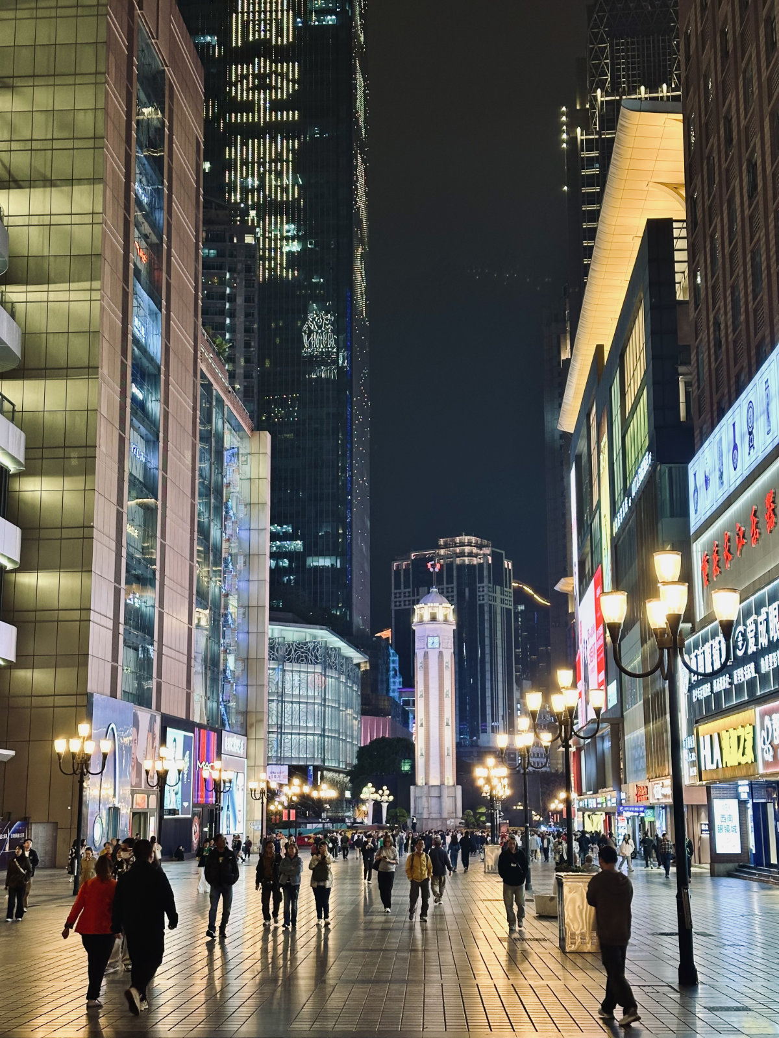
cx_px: 390
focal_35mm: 48
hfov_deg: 30.3
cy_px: 519
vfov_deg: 39.7
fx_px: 1440
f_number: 1.8
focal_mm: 6.9
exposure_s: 1/60
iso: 200
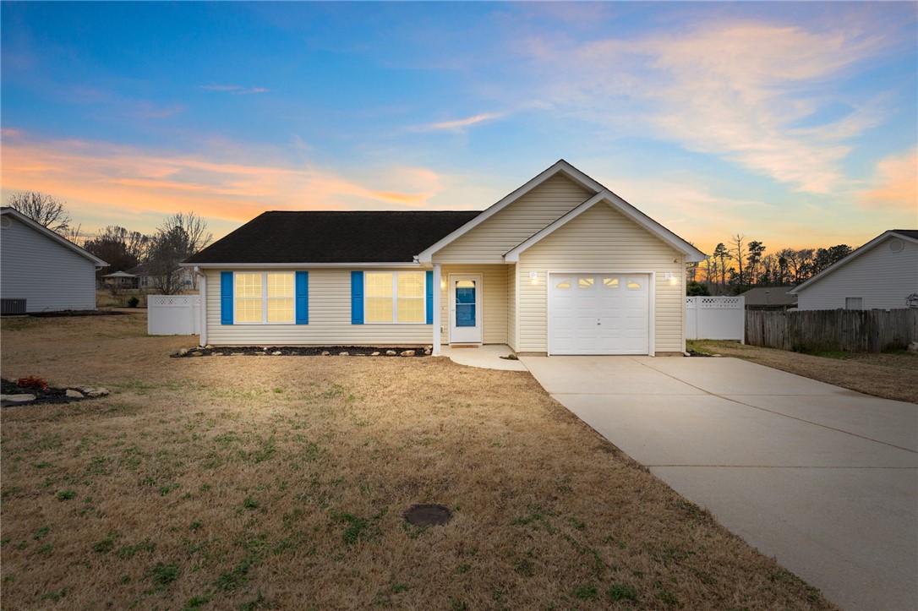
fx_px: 408
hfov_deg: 96.8
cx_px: 459
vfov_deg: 73.7
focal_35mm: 16
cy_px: 306
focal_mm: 16
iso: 250
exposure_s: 1/1000
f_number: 8
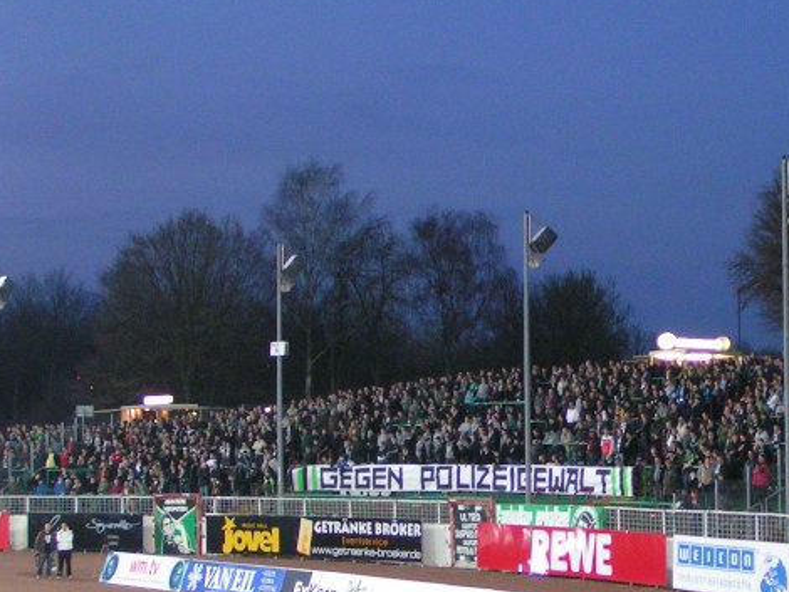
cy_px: 347
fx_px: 1824
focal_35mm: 80
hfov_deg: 24.0
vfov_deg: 18.4
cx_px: 645
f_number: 2.8
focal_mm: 7.3
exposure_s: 1/15
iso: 200
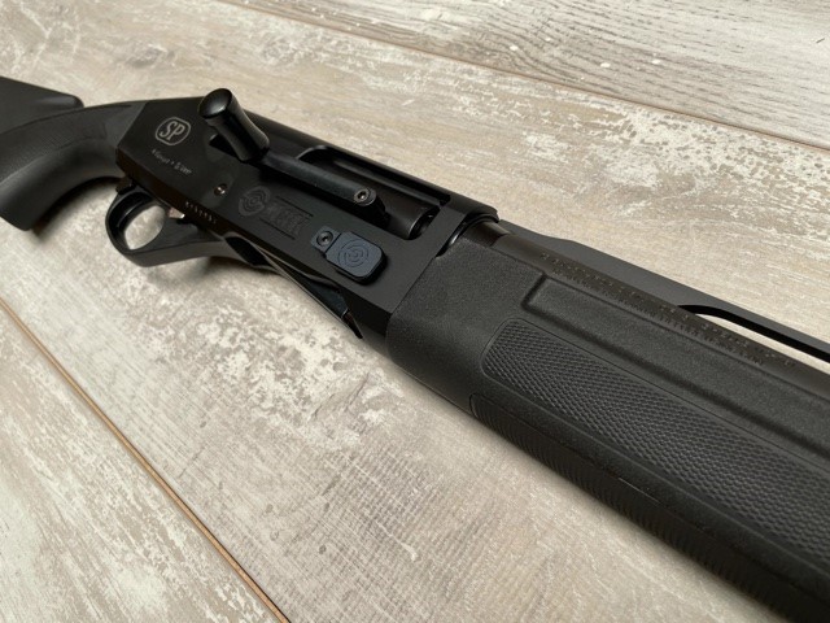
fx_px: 623
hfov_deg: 67.3
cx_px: 415
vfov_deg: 53.1
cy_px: 312
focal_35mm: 26
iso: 32
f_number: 1.6
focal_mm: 4.2
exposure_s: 1/636
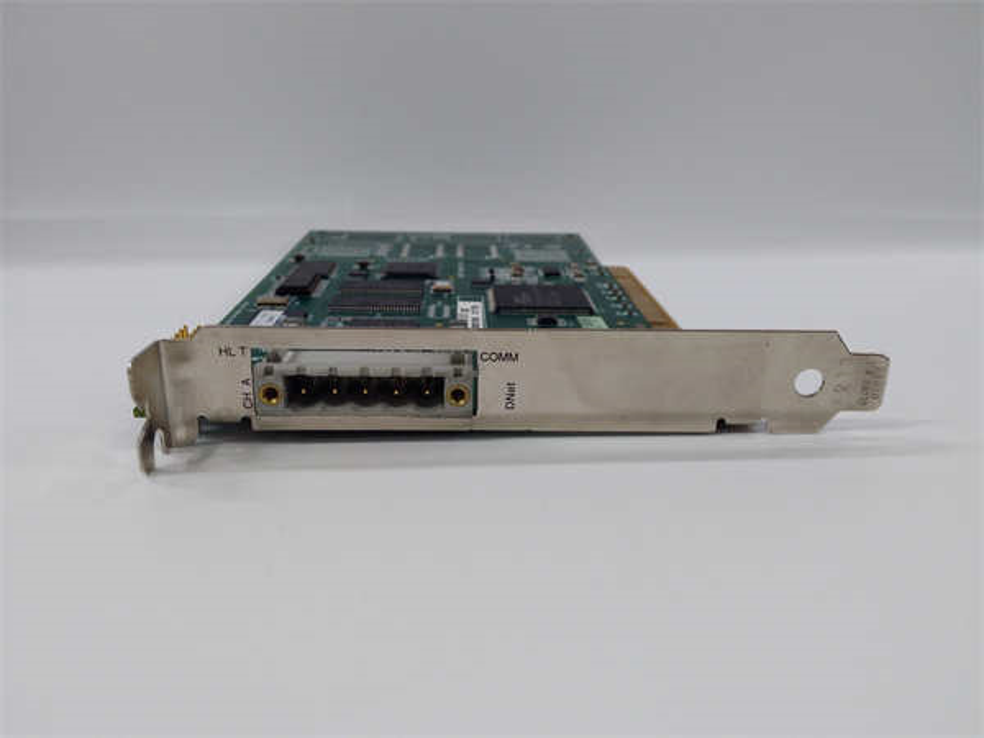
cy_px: 369
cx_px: 492
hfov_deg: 65.3
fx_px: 768
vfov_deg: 51.4
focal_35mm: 27
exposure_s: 1/33
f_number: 2
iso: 177
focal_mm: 3.79
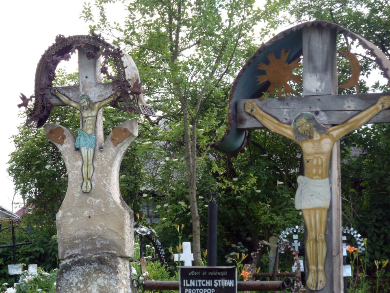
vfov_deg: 11.6
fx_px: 1442
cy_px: 146
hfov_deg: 15.4
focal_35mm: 128
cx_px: 195
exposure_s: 1/80
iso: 80
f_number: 4.4
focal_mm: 21
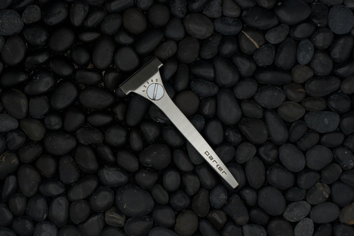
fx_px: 516
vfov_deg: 25.7
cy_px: 118
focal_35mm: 52
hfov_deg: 37.9
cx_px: 177
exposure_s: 1/80
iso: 500
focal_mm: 35
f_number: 9
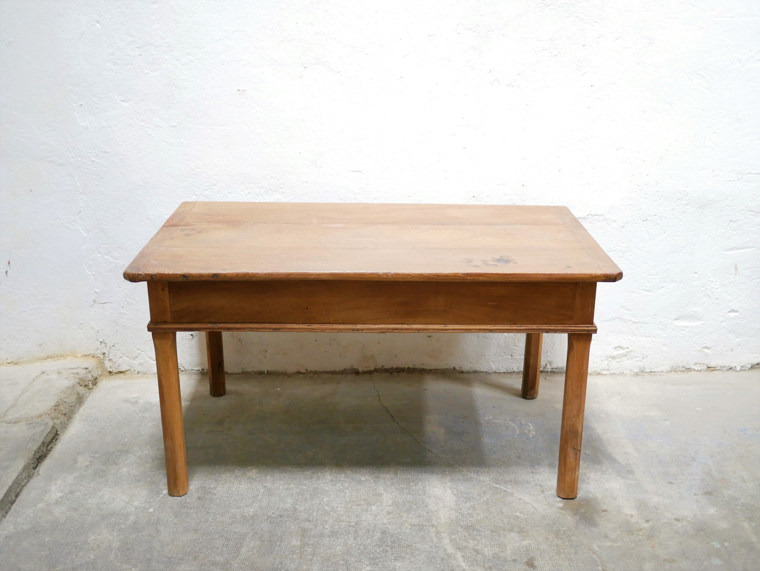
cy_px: 286
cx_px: 380
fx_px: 879
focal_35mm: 40
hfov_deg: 46.8
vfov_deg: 36.0
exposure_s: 1/60
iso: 1000
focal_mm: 20
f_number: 1.7
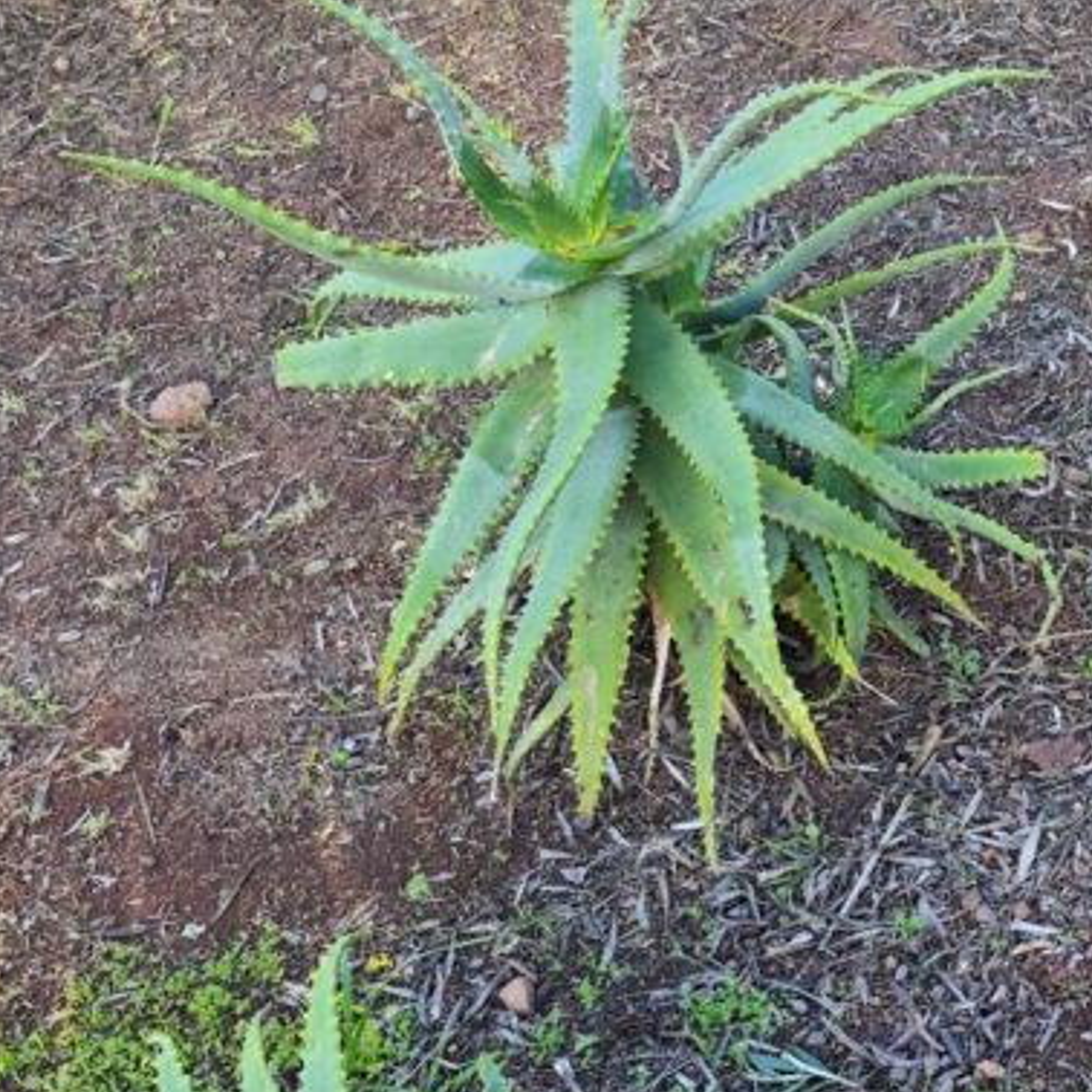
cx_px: 1052
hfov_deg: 29.4
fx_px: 1963
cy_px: 549
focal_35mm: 55
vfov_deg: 31.1
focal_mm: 6.19
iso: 125
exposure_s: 1/100
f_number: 1.65
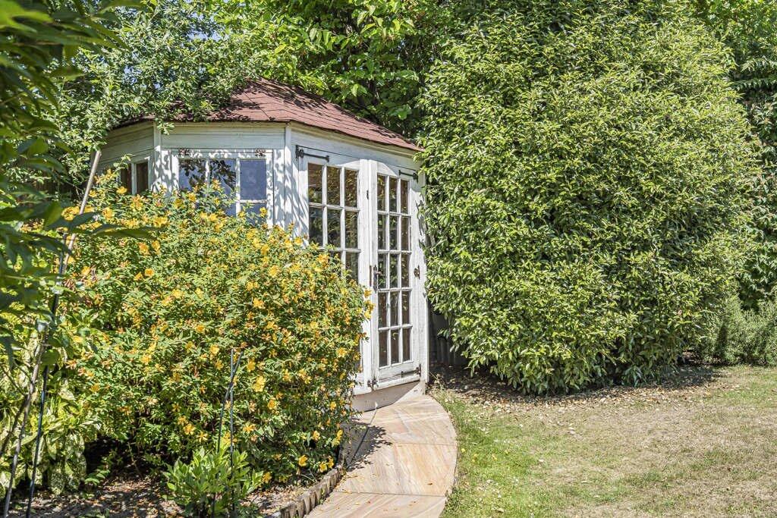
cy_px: 259
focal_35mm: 31
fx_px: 669
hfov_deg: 60.3
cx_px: 388
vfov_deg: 42.3
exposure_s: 1/800
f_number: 8
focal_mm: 31
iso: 200
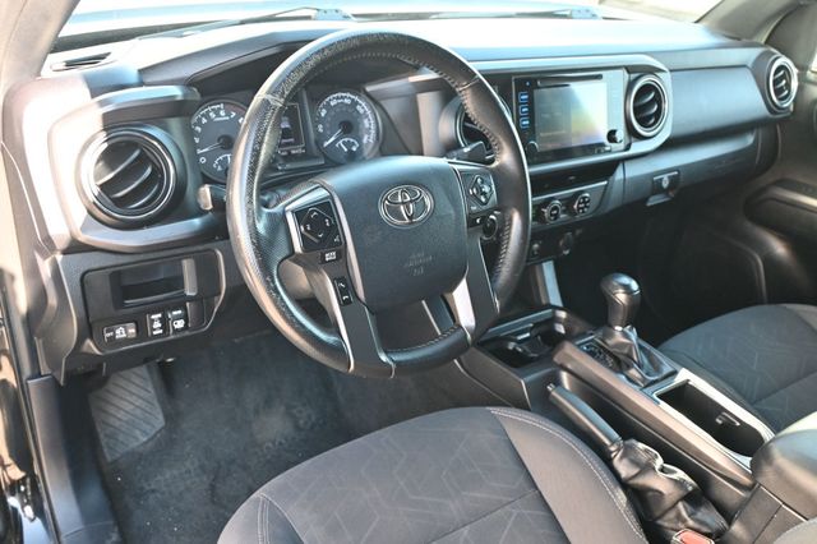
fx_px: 714
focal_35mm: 32
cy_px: 272
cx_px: 408
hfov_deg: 59.5
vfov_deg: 41.7
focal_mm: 21
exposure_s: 1/125
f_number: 4
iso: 900
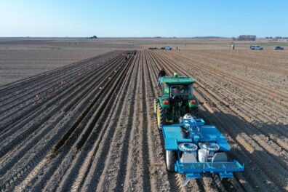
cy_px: 96
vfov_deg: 46.4
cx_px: 144
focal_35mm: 28
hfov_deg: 65.5
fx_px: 224
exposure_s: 1/500
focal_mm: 10.26
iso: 200
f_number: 6.3
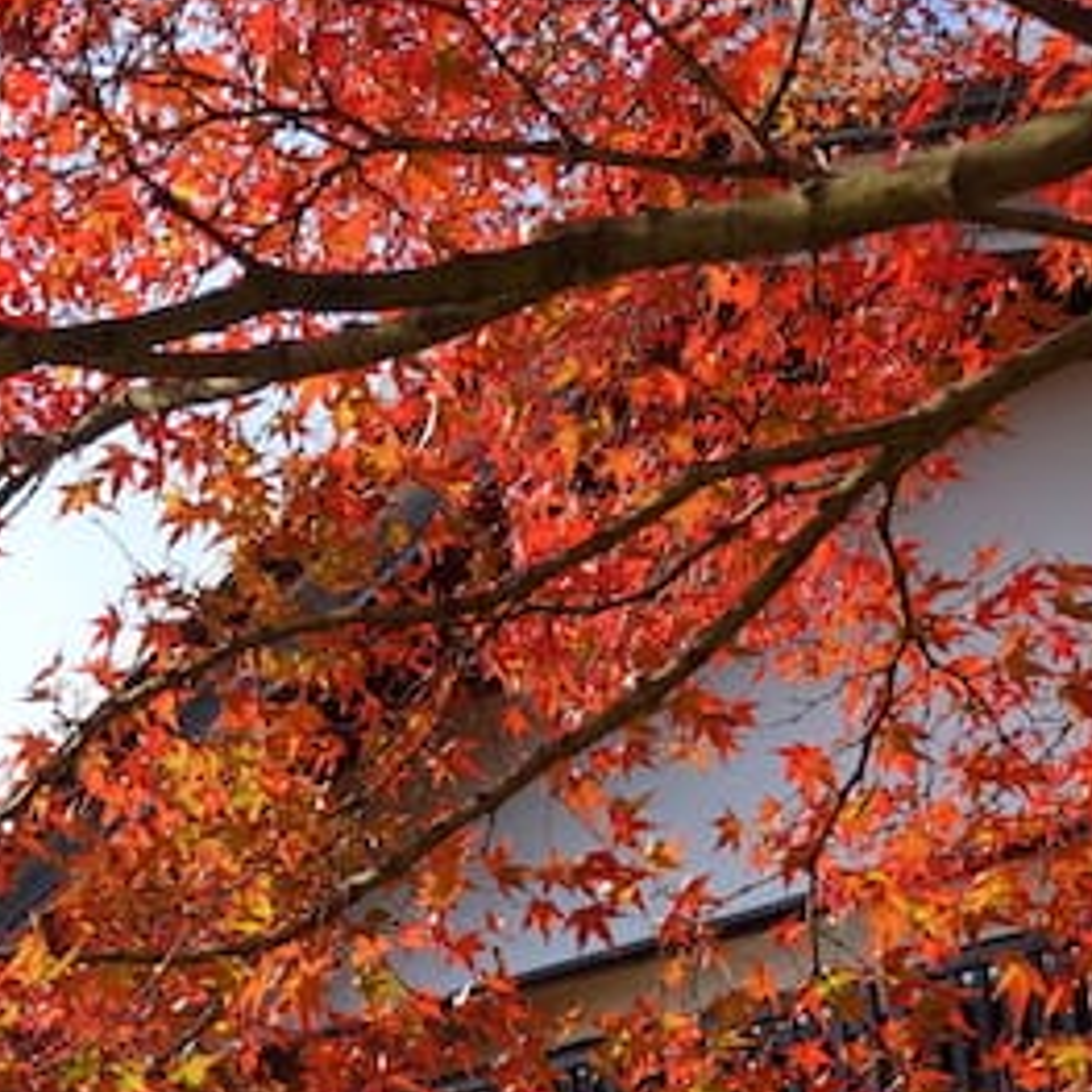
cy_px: 1057
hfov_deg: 26.7
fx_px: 2213
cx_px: 100
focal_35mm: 62
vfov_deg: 26.4
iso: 125
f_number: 4
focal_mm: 8.8
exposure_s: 1/500
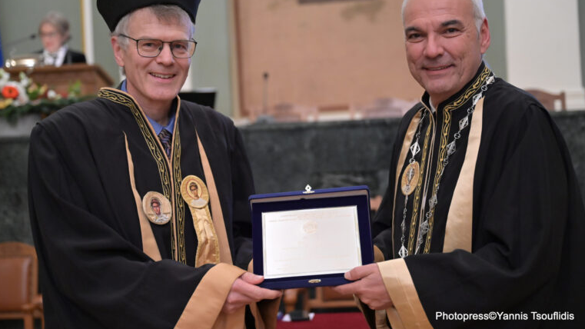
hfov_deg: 37.2
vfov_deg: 21.4
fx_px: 869
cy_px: 137
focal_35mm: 56
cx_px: 291
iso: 5600
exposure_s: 1/125
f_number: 2.8
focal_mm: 53
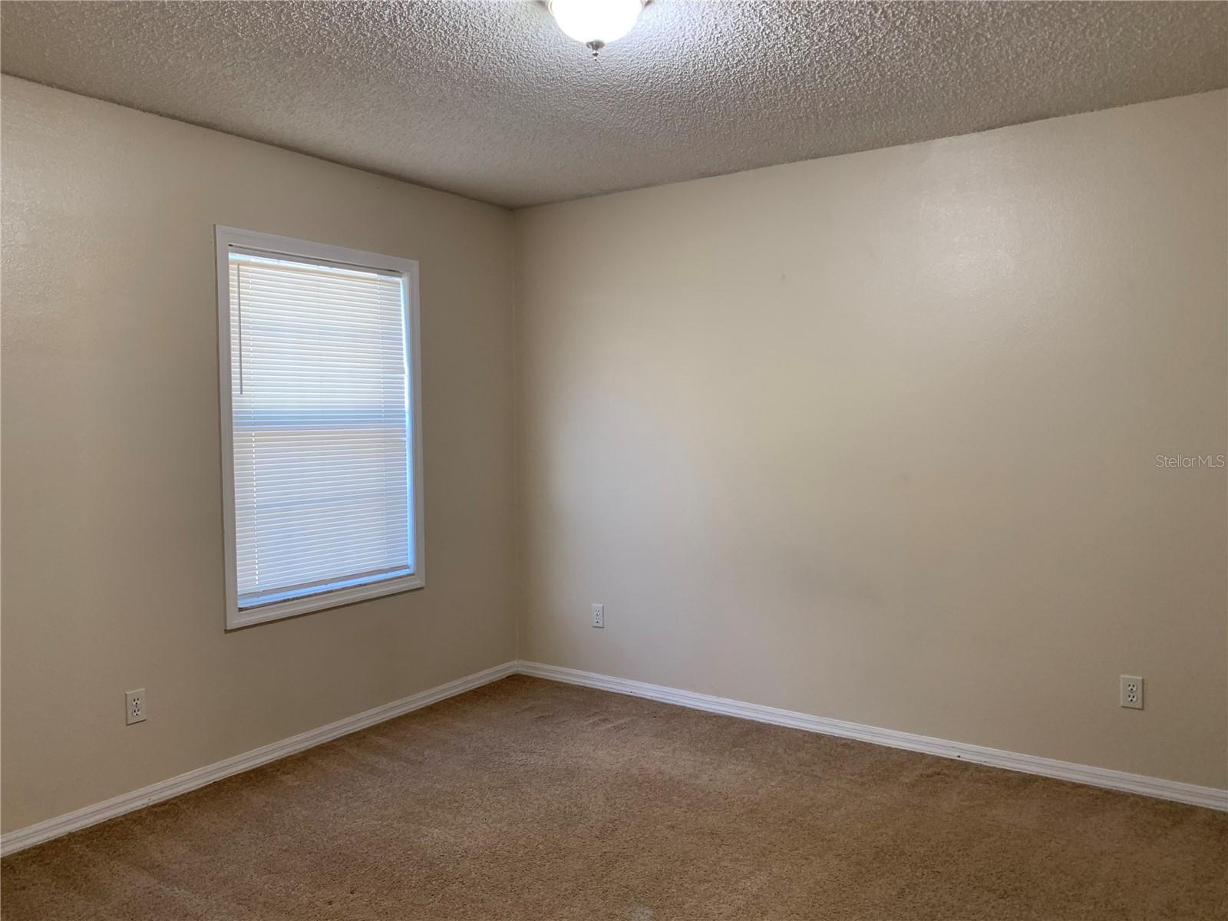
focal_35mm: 26
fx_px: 922
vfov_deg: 53.1
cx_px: 614
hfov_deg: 67.3
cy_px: 460
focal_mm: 4.25
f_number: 1.8
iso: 100
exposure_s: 1/60
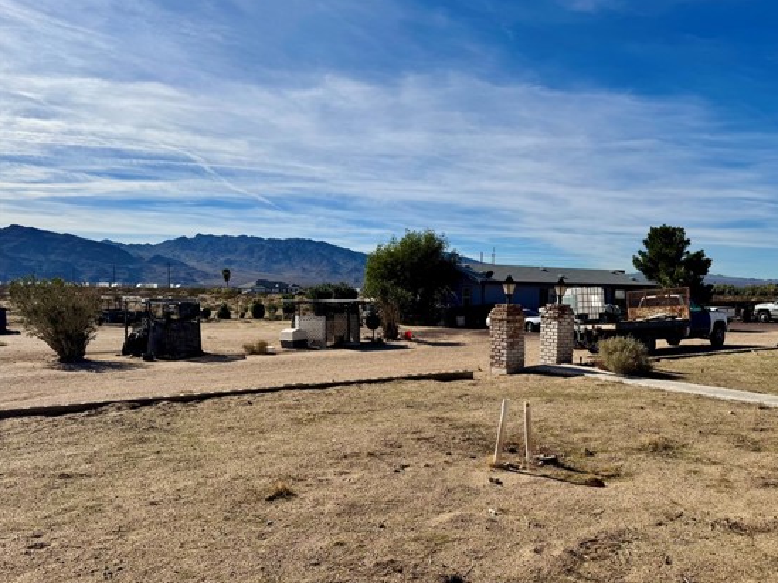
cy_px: 315
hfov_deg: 63.1
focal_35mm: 28
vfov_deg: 49.6
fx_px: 629
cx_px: 451
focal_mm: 6.76
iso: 80
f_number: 1.78
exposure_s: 1/10417
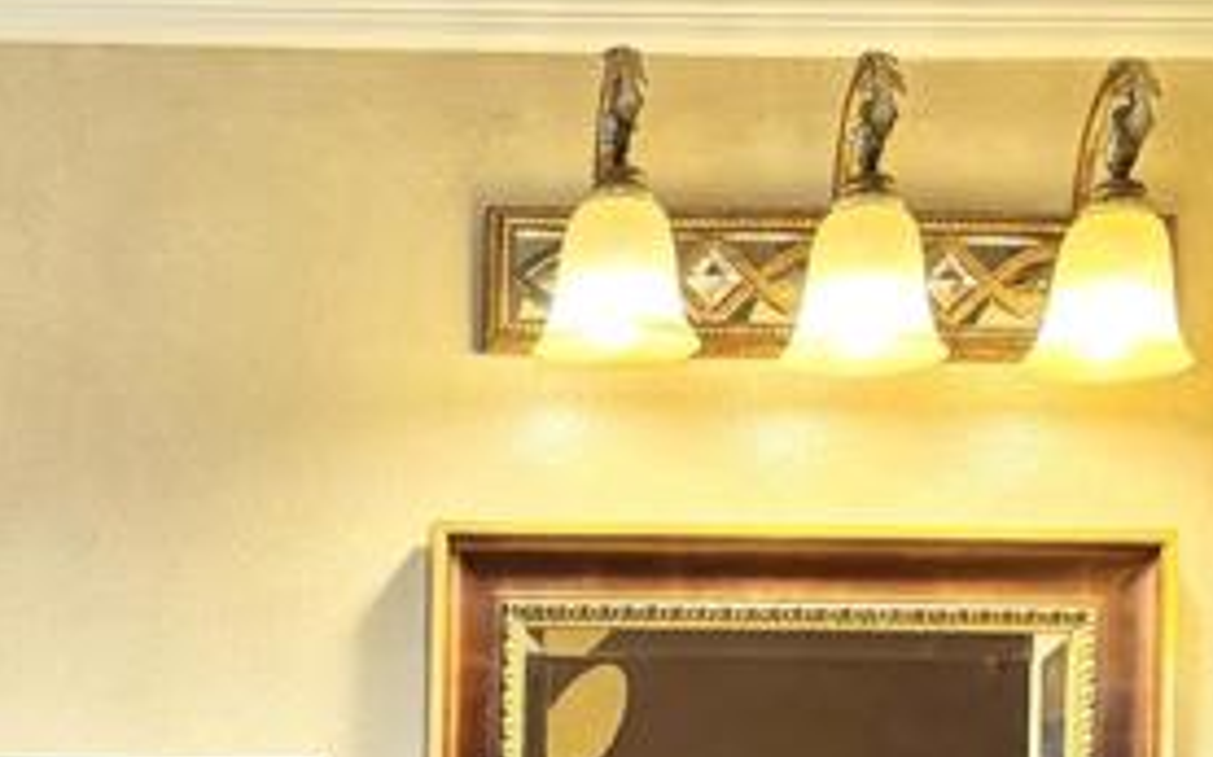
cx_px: 57
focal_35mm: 102
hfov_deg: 19.9
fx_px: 3371
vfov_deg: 11.6
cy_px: 1479
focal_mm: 5.96
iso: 125
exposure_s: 1/60
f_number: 1.6
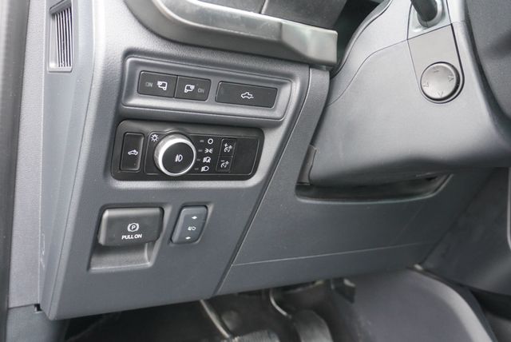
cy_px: 171
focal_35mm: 32
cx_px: 256
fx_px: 448
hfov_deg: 59.4
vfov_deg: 41.8
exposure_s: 1/60
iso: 1600
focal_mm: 21
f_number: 4
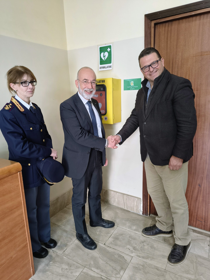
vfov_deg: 71.6
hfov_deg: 56.8
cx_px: 105
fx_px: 194
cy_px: 140
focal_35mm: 24
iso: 985
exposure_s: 1/50
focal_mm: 5.56
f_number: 1.8
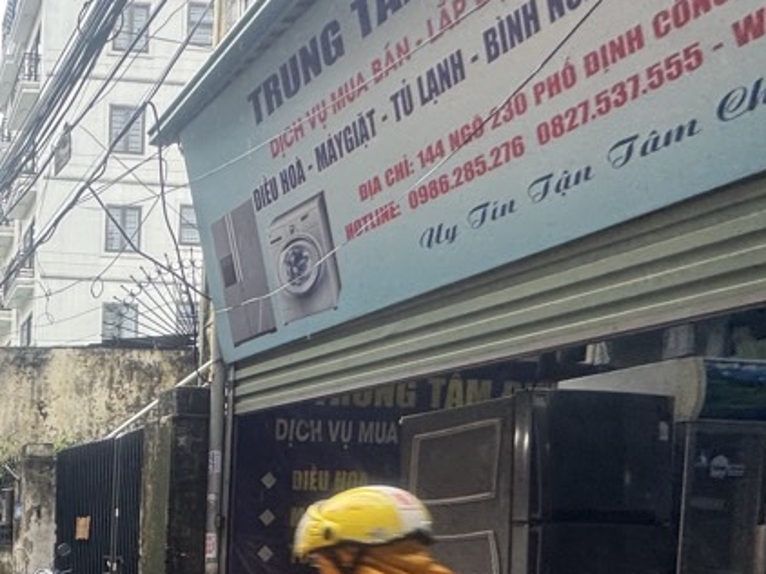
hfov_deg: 42.7
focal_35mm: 34
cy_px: 572
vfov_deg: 37.4
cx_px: -71
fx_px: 752
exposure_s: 1/99
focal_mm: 2.22
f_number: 2.2
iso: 80
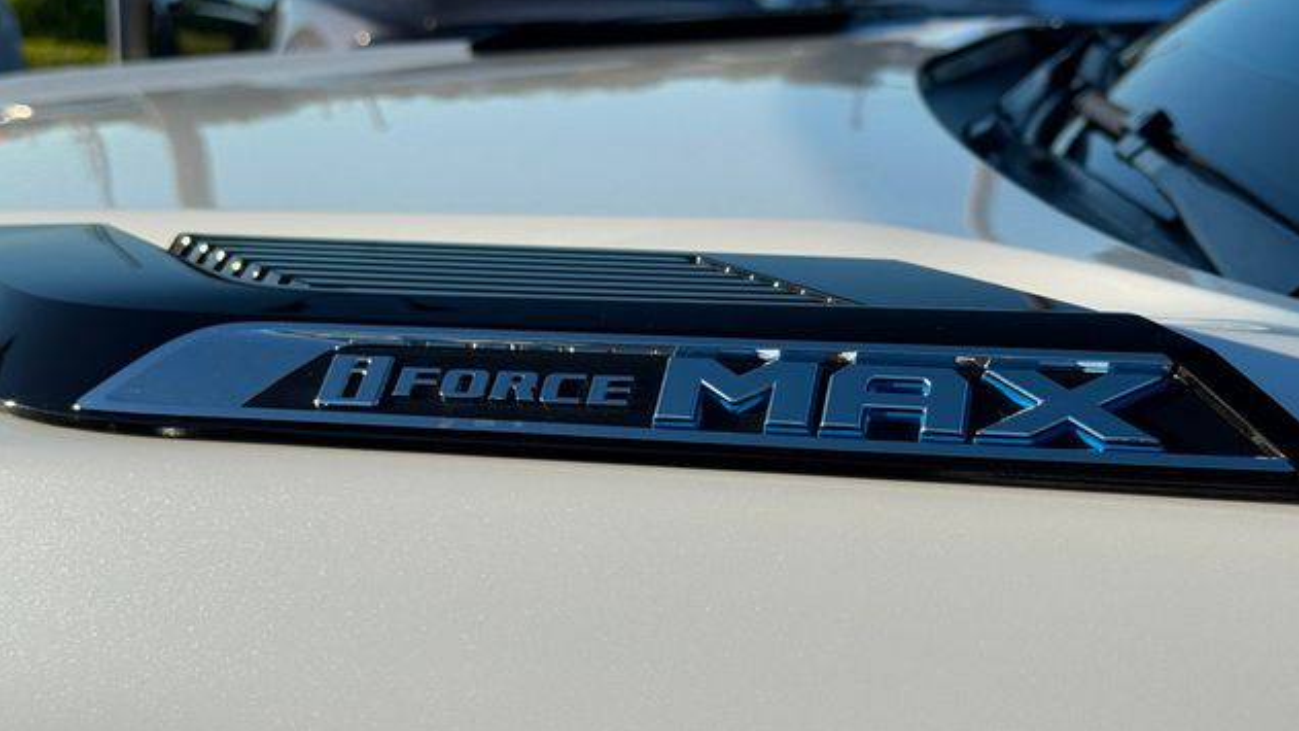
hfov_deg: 39.2
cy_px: 377
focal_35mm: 53
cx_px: 657
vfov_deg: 22.6
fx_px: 1826
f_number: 1.78
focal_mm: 6.76
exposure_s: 1/3891
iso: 64
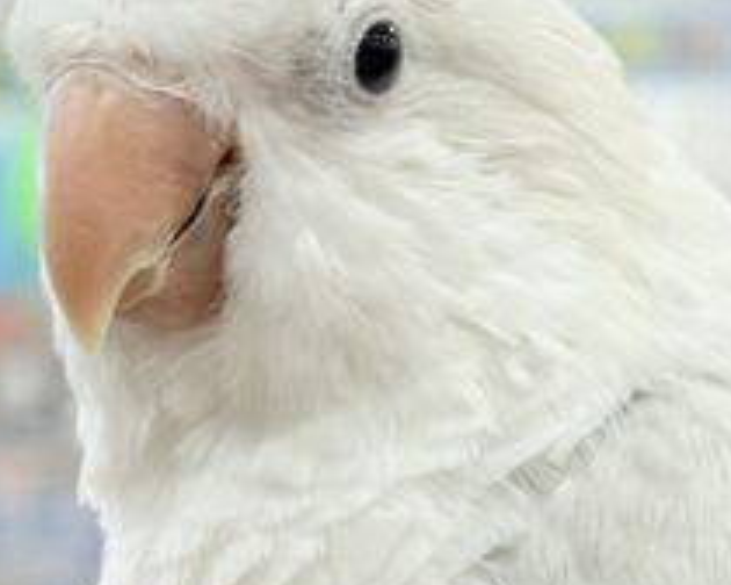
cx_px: 794
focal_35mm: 155
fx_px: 3353
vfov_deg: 10.0
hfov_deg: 12.2
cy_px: 411
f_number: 1.6
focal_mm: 5.96
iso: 50
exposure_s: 1/50
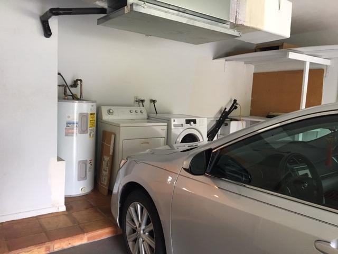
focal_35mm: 29
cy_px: 127
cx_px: 169
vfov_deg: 48.2
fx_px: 283
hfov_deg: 61.7
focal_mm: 4.15
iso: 125
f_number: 2.2
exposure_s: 1/30
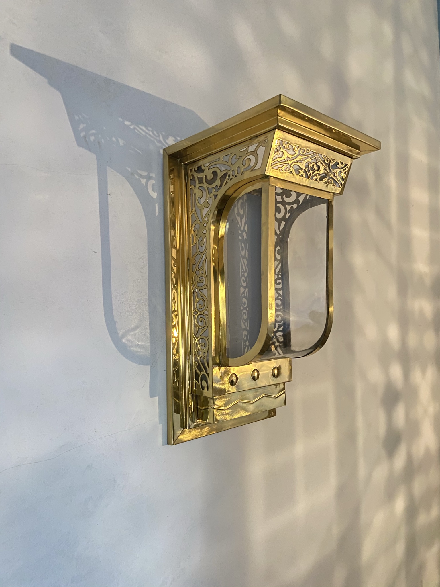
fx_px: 441
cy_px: 294
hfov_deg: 53.1
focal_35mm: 26
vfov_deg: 67.3
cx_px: 220
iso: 1000
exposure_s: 1/20
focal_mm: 4.25
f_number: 1.8
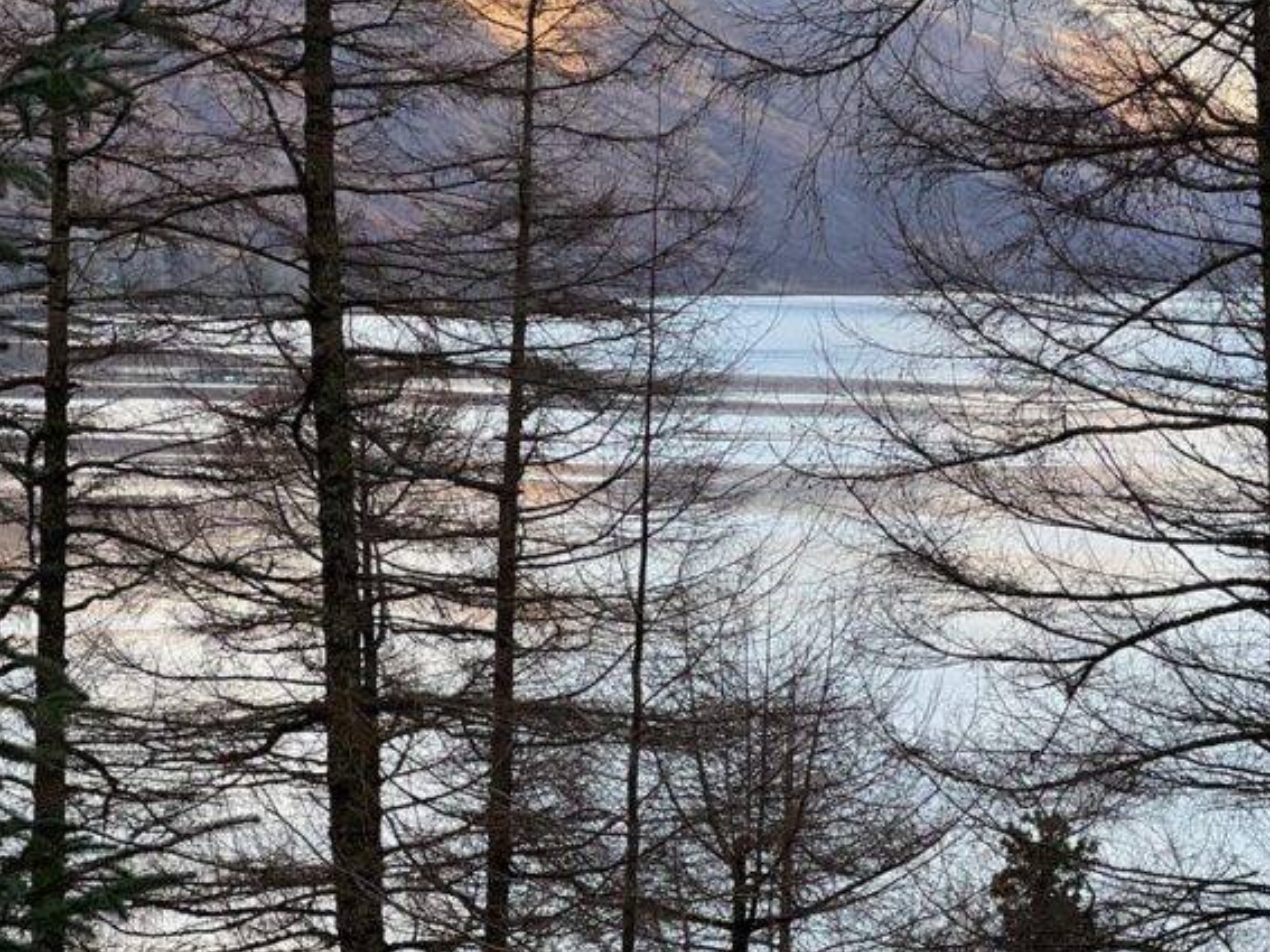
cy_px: 526
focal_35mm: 139
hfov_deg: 14.1
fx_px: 5099
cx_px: 1017
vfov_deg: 10.7
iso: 50
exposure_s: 1/121
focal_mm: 9
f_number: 2.8
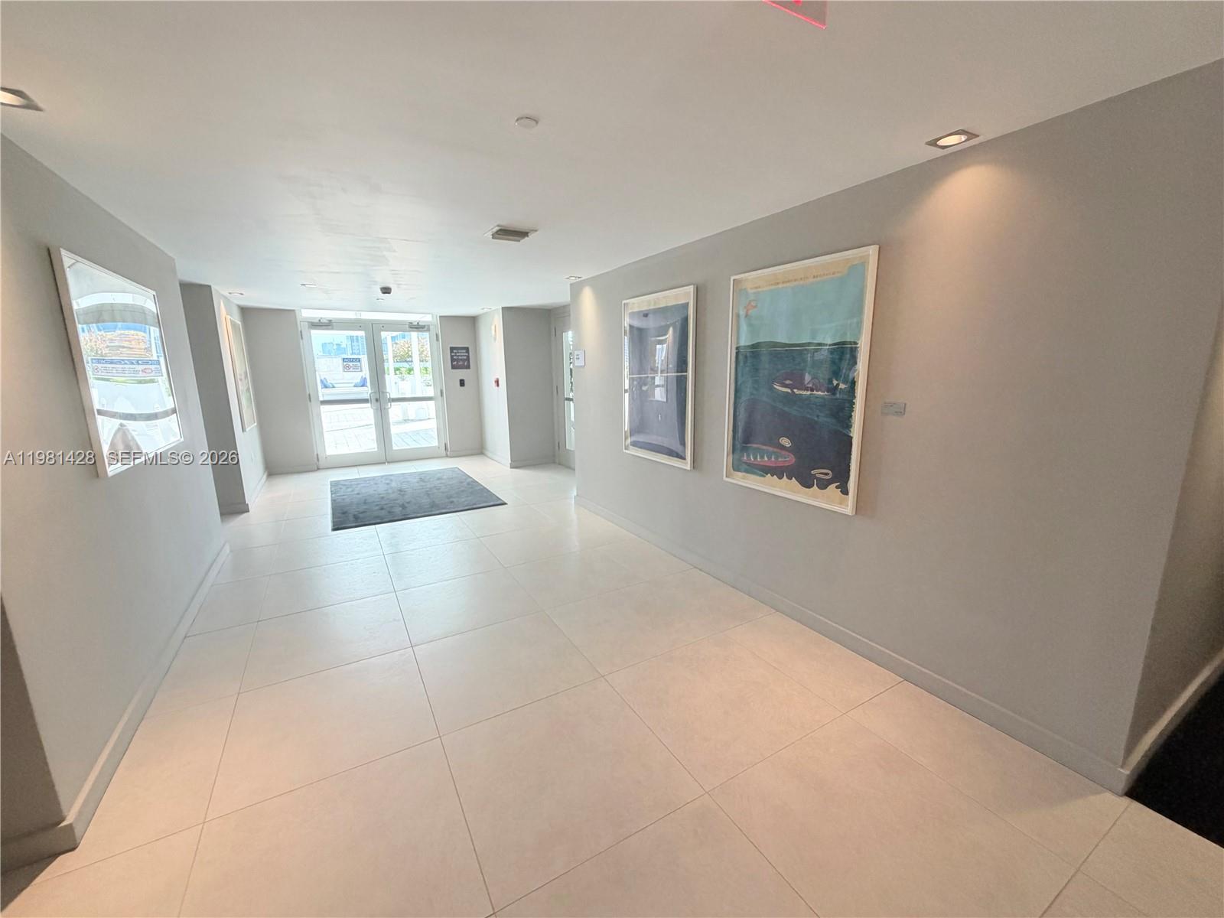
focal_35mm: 14
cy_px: 459
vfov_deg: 85.7
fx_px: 495
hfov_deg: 102.1
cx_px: 612
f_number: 2.2
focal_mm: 2.22
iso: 250
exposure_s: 1/121
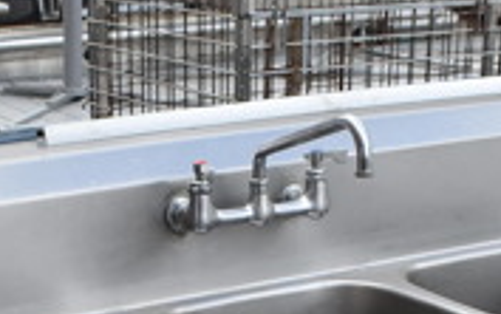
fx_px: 1298
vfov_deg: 12.8
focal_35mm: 95
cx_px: 175
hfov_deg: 21.8
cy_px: 515
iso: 200
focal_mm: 18
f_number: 6.3
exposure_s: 1/160
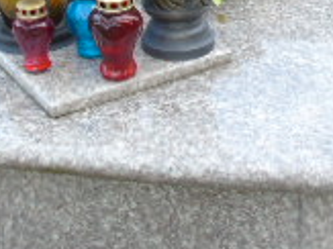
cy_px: -39
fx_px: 942
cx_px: 170
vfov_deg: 14.6
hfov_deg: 20.0
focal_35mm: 98
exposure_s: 1/100
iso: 80
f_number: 3.4
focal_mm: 4.4
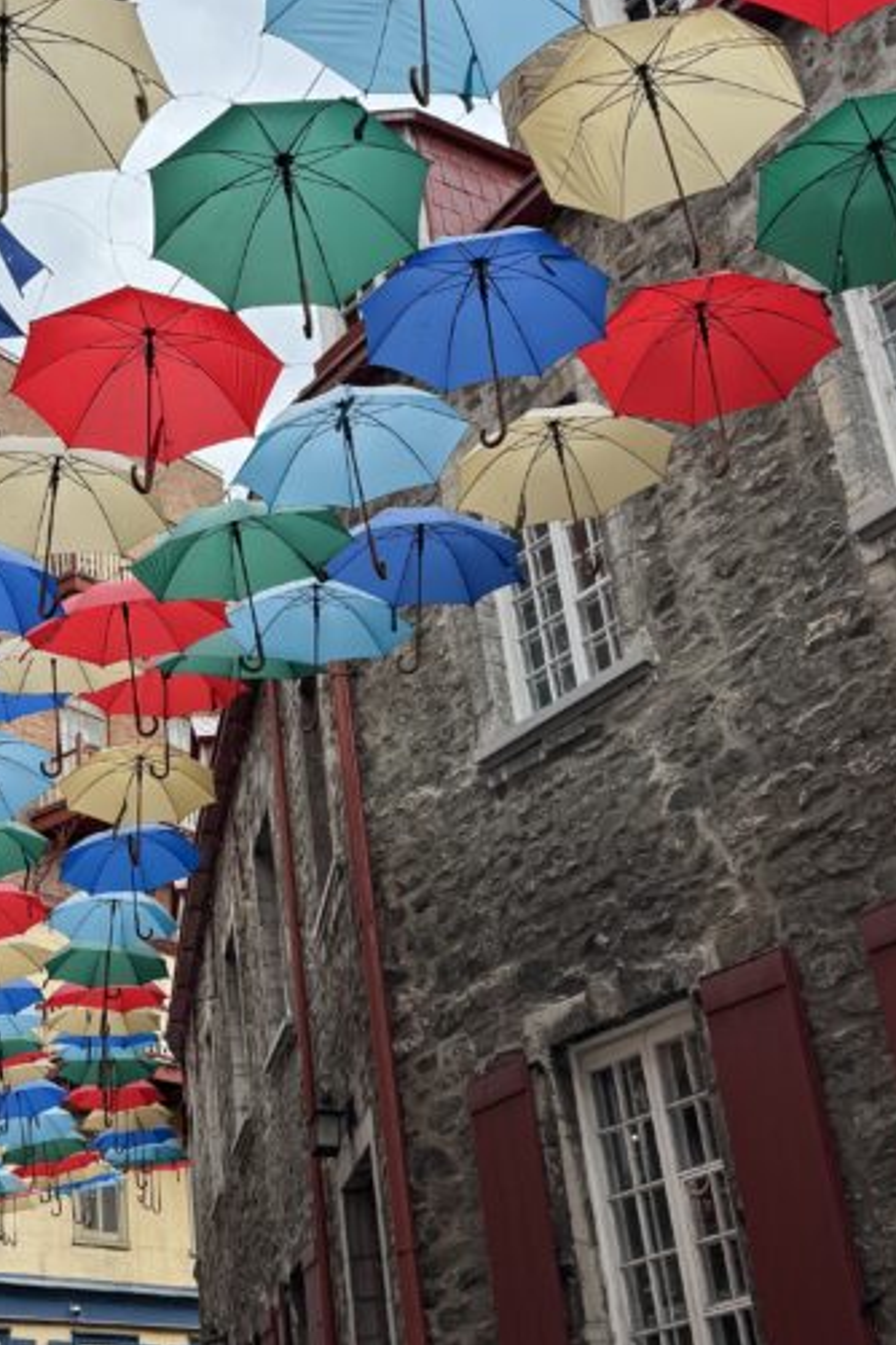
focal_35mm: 51
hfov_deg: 26.4
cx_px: 370
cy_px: 537
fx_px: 1904
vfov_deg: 38.7
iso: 80
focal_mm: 6.76
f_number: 1.78
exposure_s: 1/1193
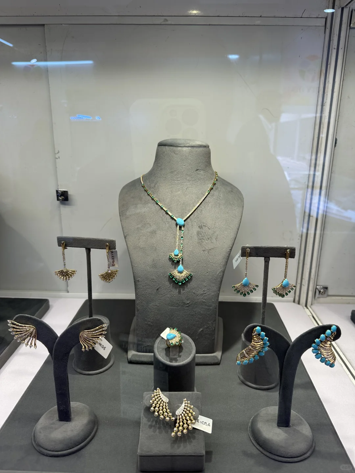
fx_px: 328
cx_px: 178
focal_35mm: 24
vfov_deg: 71.6
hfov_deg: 56.8
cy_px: 236
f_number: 1.78
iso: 80
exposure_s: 1/282
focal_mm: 6.86
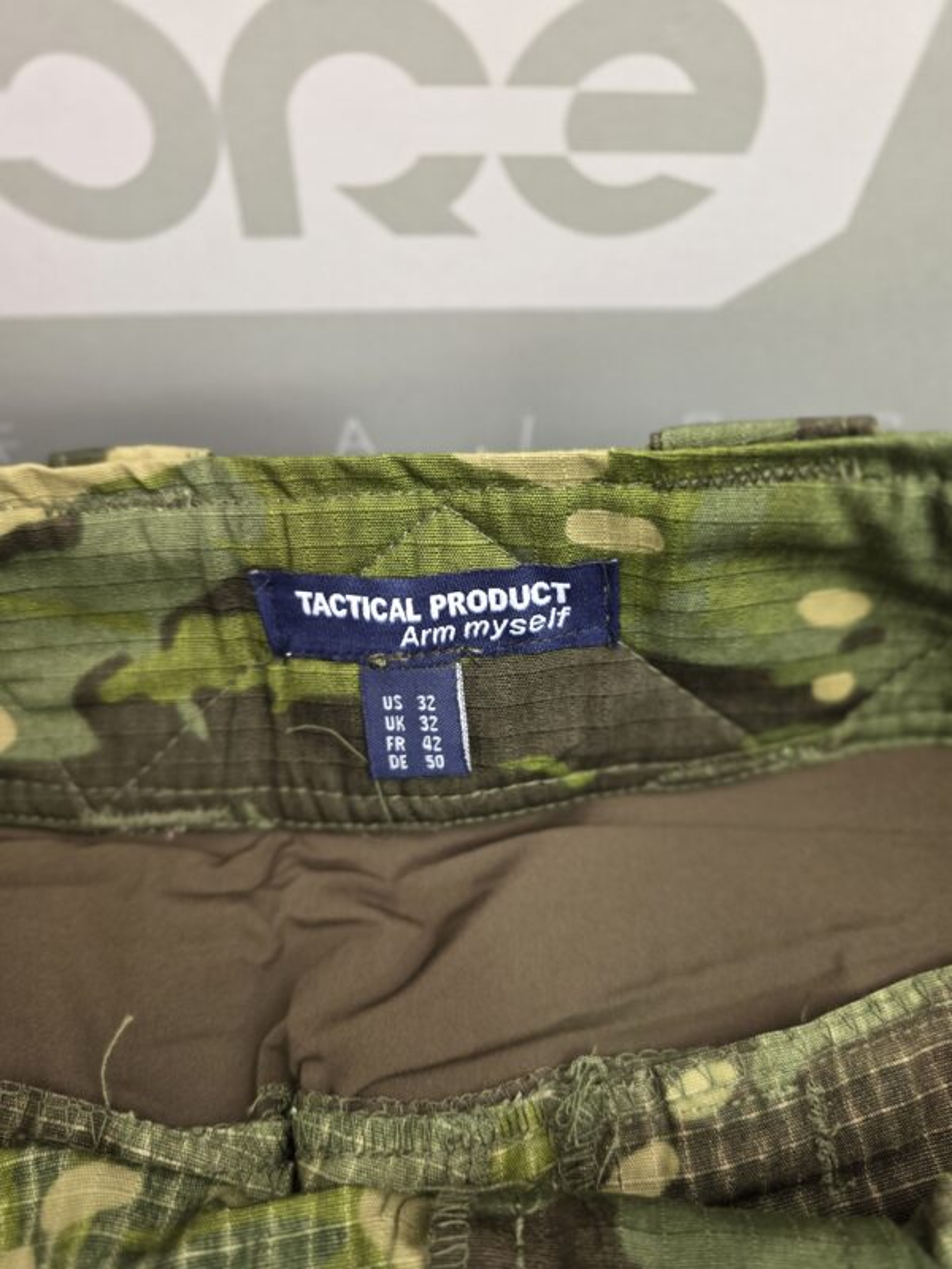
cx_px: 476
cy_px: 634
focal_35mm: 23
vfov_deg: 73.9
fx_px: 843
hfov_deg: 58.9
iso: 200
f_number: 1.7
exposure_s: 1/53
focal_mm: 6.3
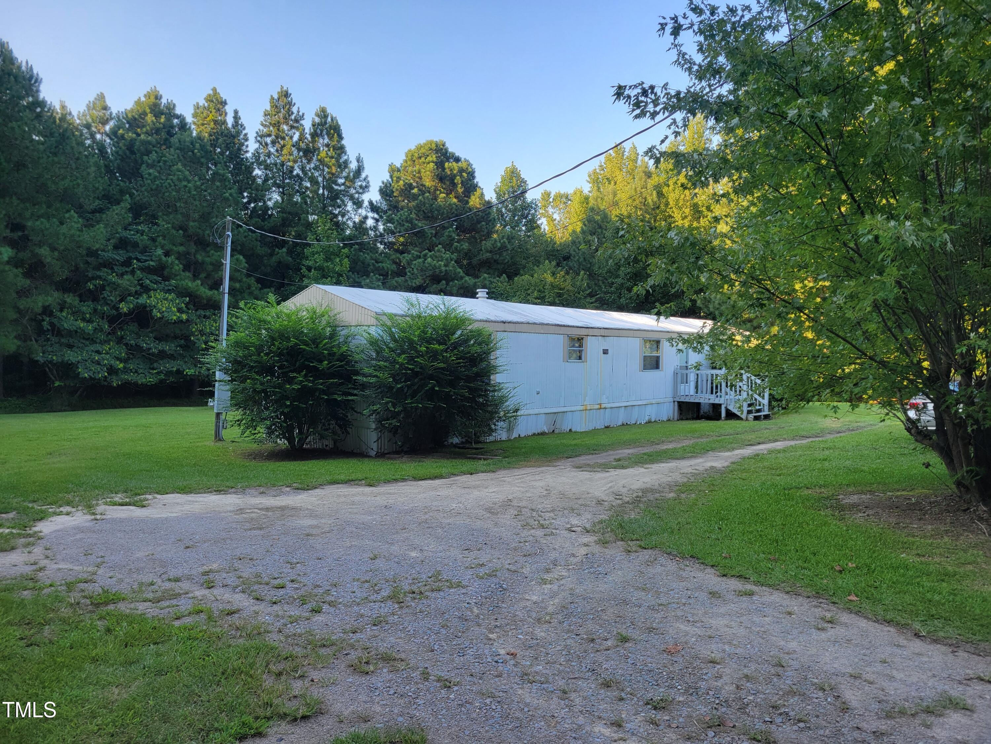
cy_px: 372
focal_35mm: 26
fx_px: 744
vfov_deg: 53.1
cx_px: 496
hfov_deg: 67.3
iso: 40
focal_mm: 5.4
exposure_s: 1/344
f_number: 1.8
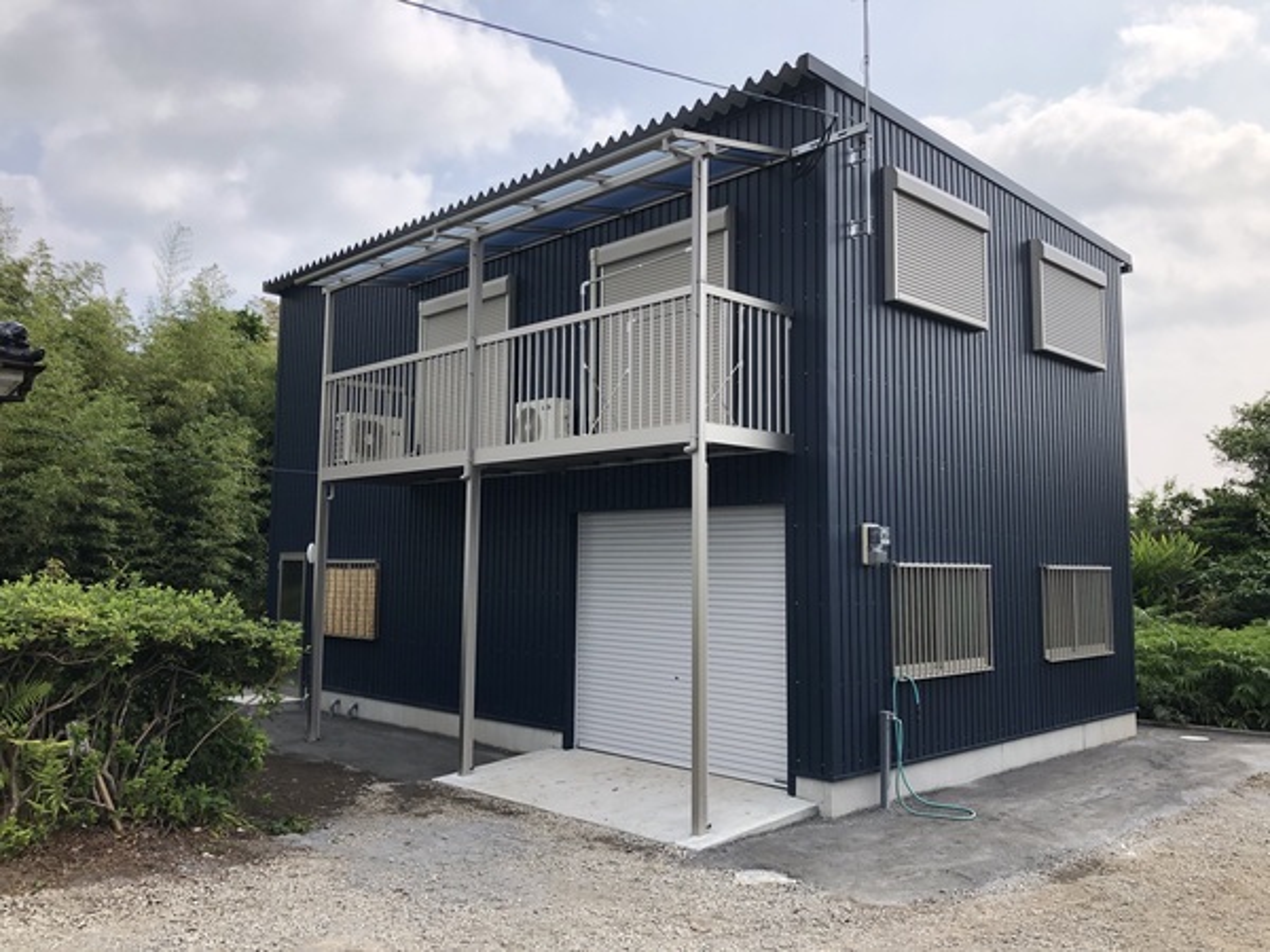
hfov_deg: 63.4
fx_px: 1027
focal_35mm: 28
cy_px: 476
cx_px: 635
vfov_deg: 49.7
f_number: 1.8
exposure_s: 1/1389
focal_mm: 4
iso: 20
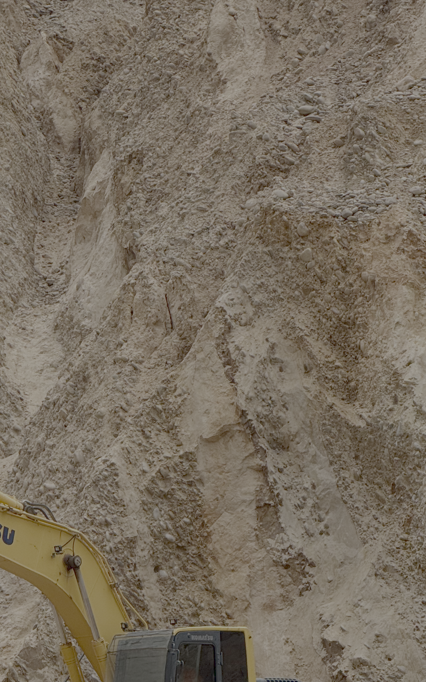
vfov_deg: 8.6
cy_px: 223
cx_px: 72
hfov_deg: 5.4
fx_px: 4551
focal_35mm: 245
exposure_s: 1/1866
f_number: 2.8
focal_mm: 15.66
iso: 64
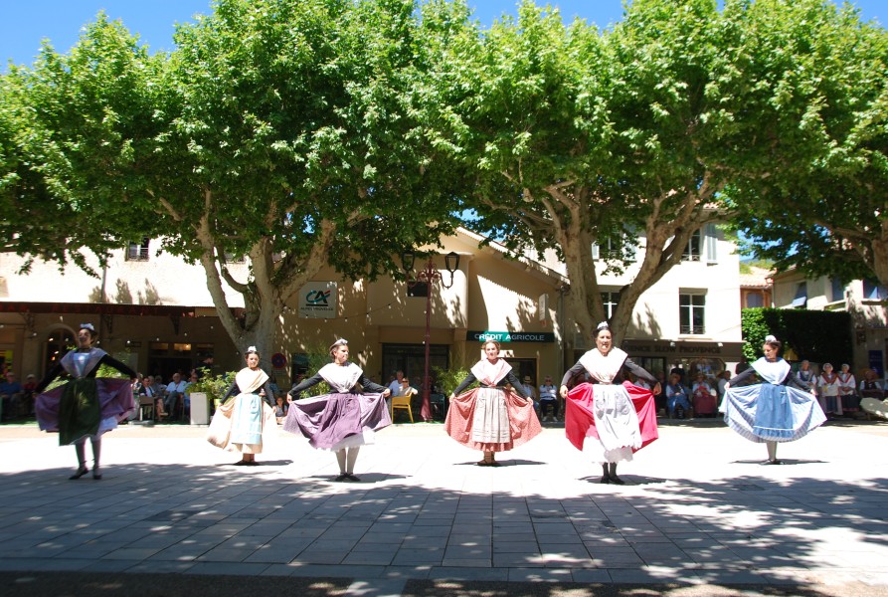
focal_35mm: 30
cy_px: 298
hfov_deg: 61.8
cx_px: 444
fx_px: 742
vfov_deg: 43.8
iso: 100
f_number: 6.3
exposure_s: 1/160
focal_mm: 20
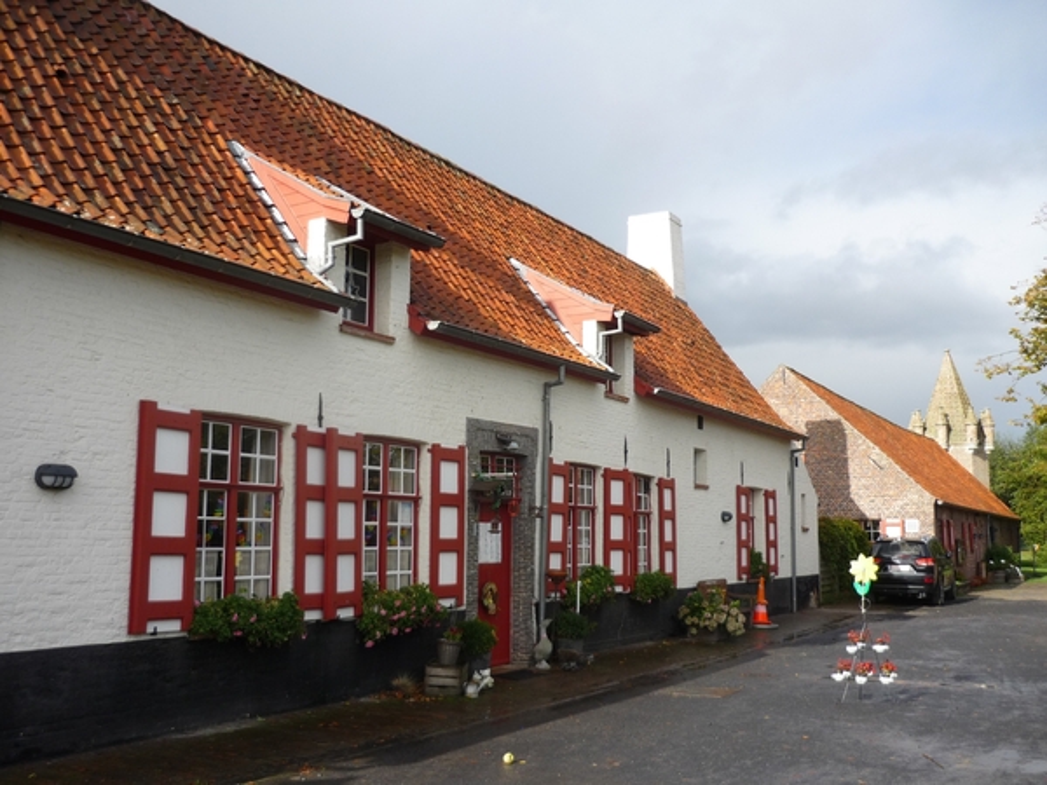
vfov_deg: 42.9
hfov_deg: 55.4
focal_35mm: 33
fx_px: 998
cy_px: 392
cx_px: 524
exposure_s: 1/800
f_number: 2.8
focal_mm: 5.5
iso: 100
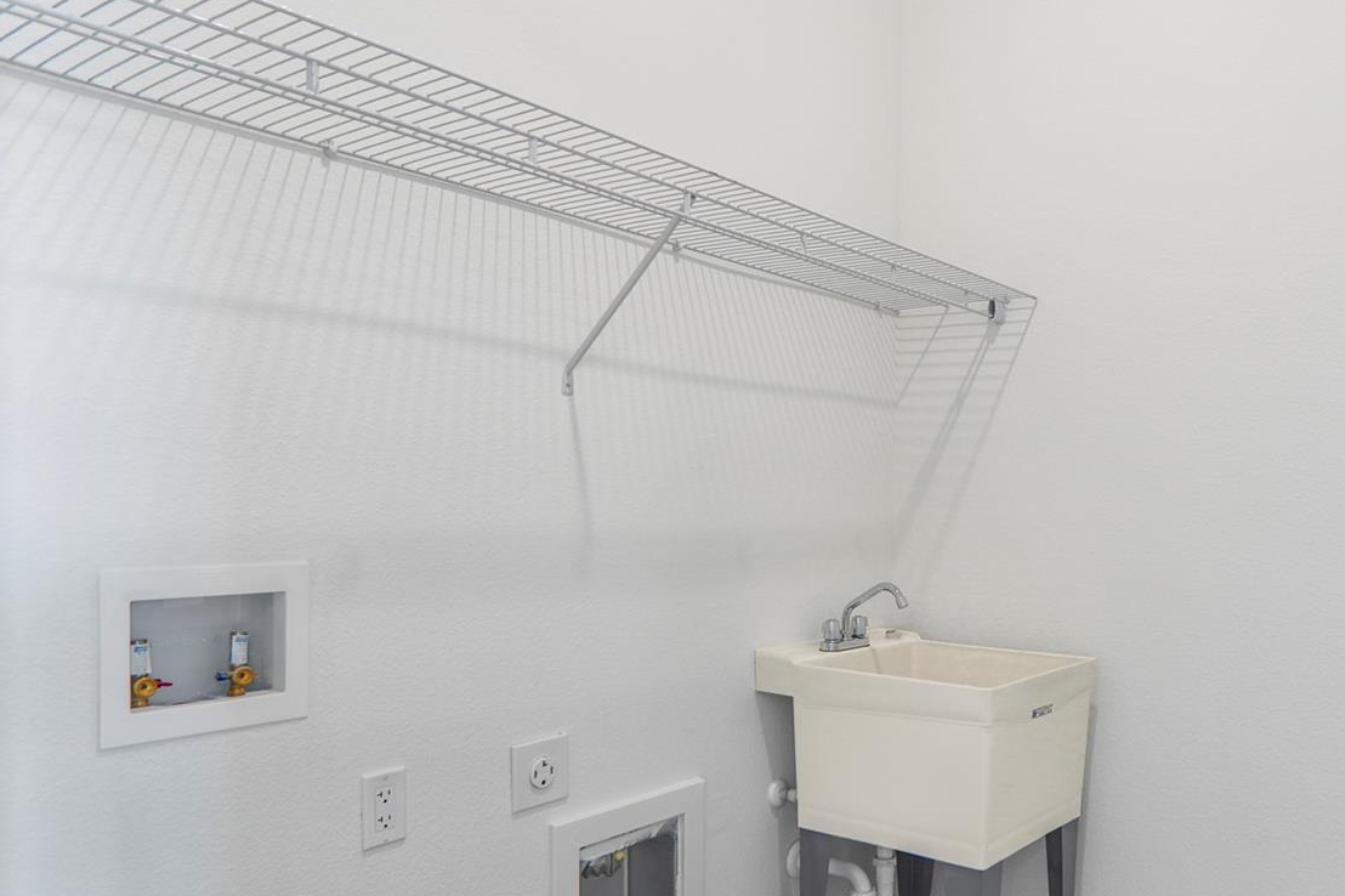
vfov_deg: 49.5
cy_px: 449
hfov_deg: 67.3
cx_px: 910
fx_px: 971
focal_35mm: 26
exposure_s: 1/40
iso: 100
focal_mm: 12
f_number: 2.2
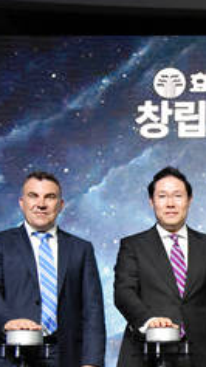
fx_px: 798
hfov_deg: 13.5
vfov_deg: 25.6
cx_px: 342
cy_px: 283
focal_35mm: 82
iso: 3200
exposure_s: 1/125
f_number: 5.6
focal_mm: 32
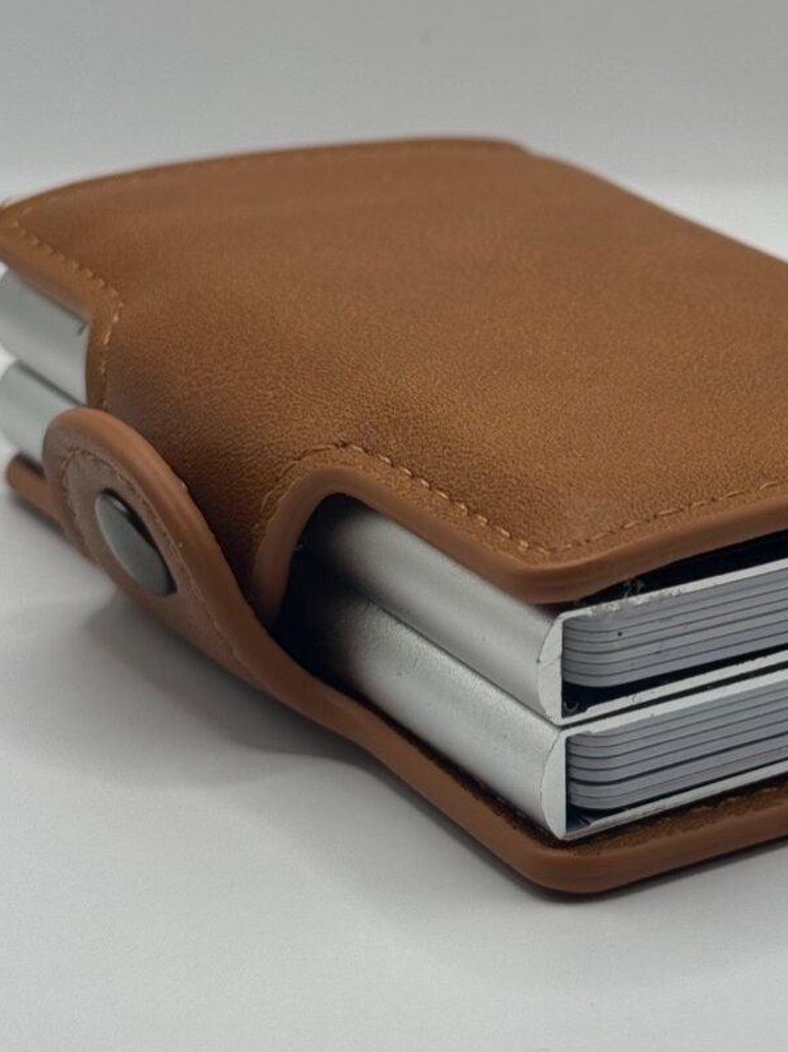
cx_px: 603
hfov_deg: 15.2
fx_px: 2946
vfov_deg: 20.1
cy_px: 308
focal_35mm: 97
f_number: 1.78
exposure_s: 1/980
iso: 64
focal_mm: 6.76
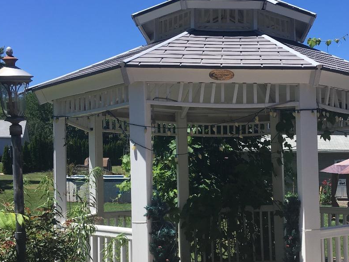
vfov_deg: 27.5
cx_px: 244
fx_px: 534
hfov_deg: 35.7
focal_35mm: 53
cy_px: 158
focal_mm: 4.15
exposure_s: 1/1282
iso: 25
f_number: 2.2
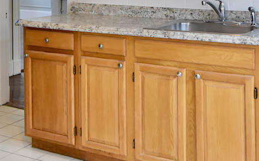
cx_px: 126
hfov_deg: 31.1
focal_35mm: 66
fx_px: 466
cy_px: -40
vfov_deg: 18.5
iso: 800
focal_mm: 14
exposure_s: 1/100
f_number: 5
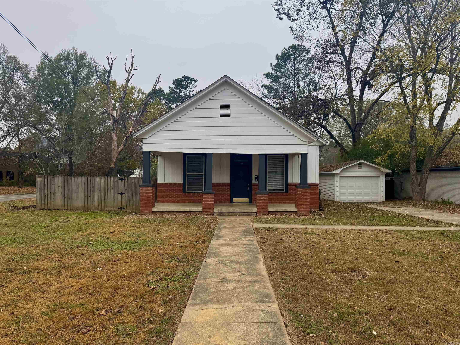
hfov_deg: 71.6
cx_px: 230
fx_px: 319
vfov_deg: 56.8
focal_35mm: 24
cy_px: 172
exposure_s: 1/700
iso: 80
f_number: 1.78
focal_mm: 6.76
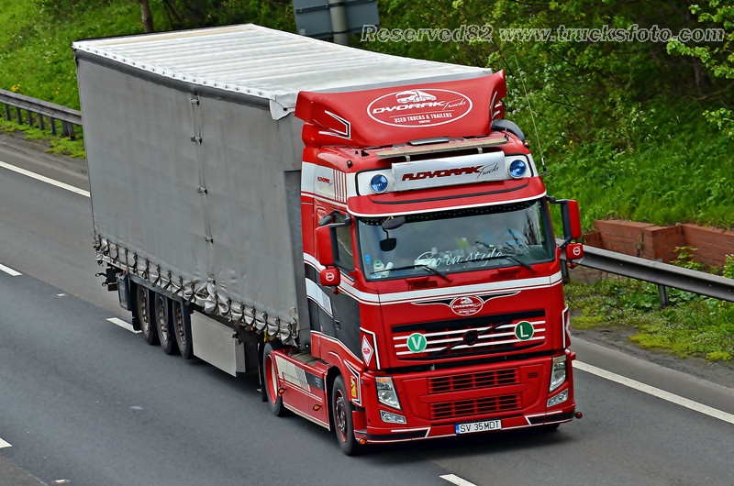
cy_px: 243
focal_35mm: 188
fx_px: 3815
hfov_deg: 11.0
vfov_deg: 7.3
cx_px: 367
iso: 160
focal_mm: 125
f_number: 8
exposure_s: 1/250
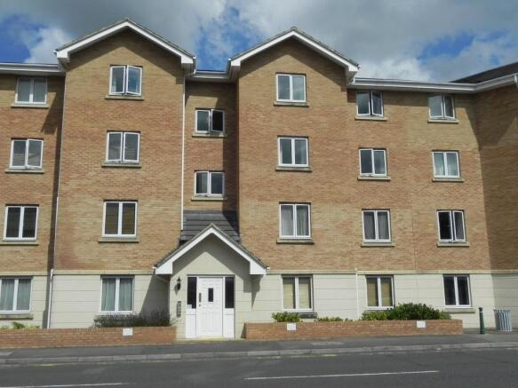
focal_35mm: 33
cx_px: 259
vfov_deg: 42.9
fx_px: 494
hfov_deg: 55.4
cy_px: 194
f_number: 8
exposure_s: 1/743
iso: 160
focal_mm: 5.9
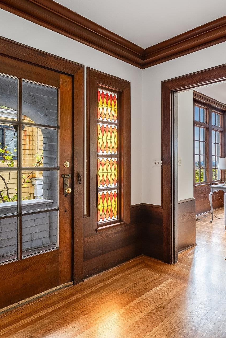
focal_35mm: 25
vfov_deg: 71.5
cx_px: 118
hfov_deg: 51.3
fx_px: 235
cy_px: 163
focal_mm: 16
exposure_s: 1/10
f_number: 11
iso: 200
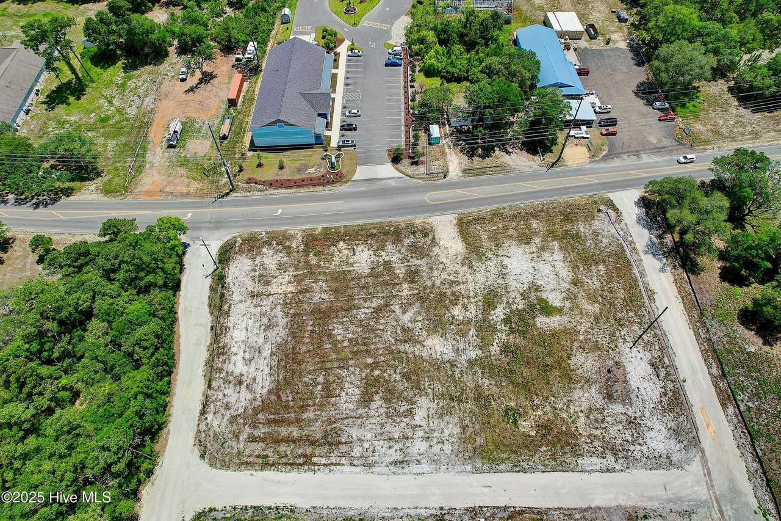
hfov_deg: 78.6
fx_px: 477
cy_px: 260
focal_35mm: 22
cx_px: 390
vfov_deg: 57.2
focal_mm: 8.4
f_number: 2.8
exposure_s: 1/1000
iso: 130
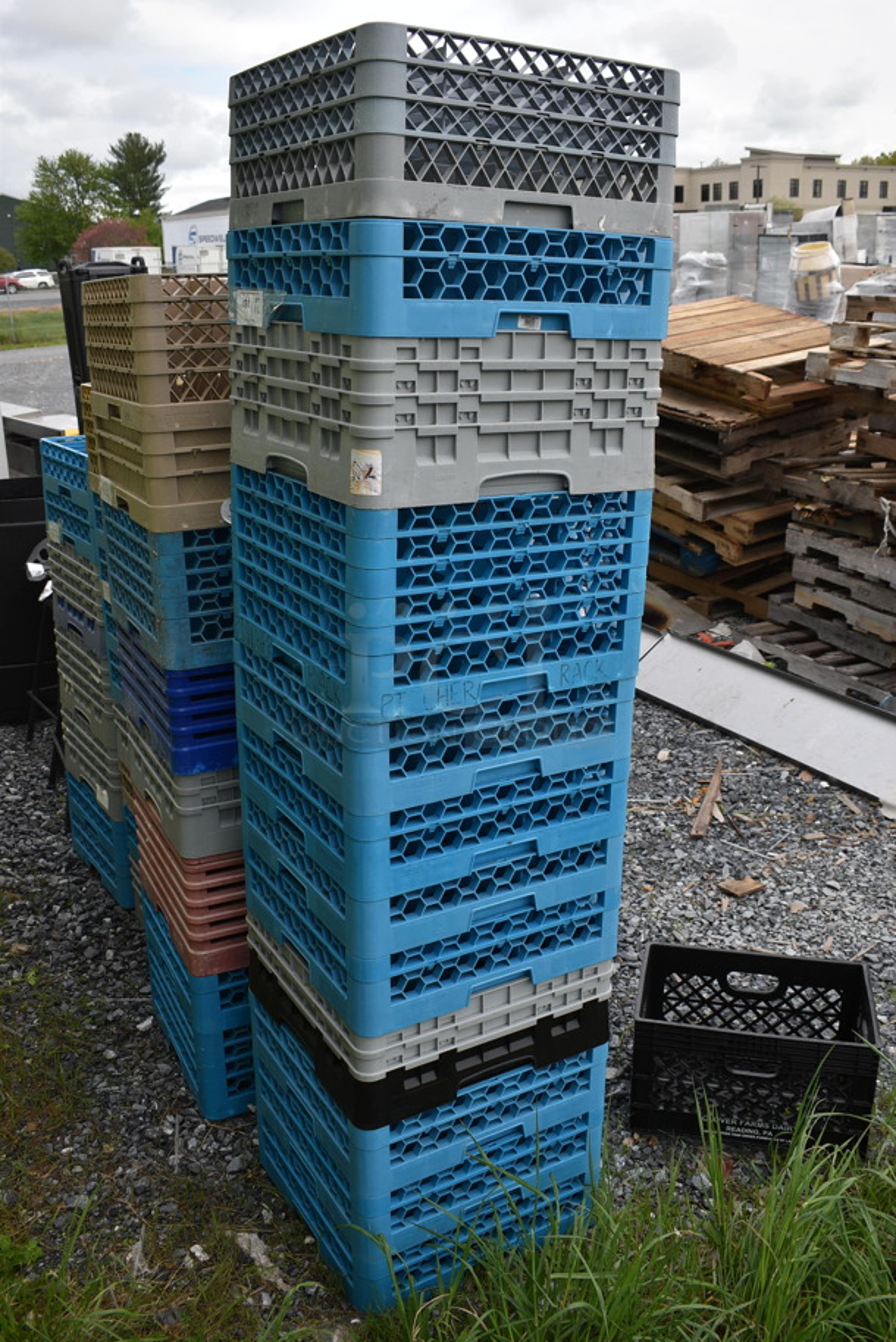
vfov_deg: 61.9
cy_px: 671
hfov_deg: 43.7
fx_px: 1118
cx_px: 448
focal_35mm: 30
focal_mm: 20
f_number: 7.1
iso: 200
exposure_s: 1/320
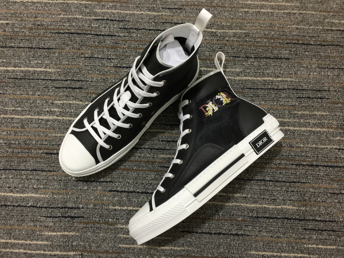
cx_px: 172
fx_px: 288
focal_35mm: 29
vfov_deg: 48.2
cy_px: 129
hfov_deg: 61.7
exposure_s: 1/17
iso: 50
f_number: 2.2
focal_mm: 4.15
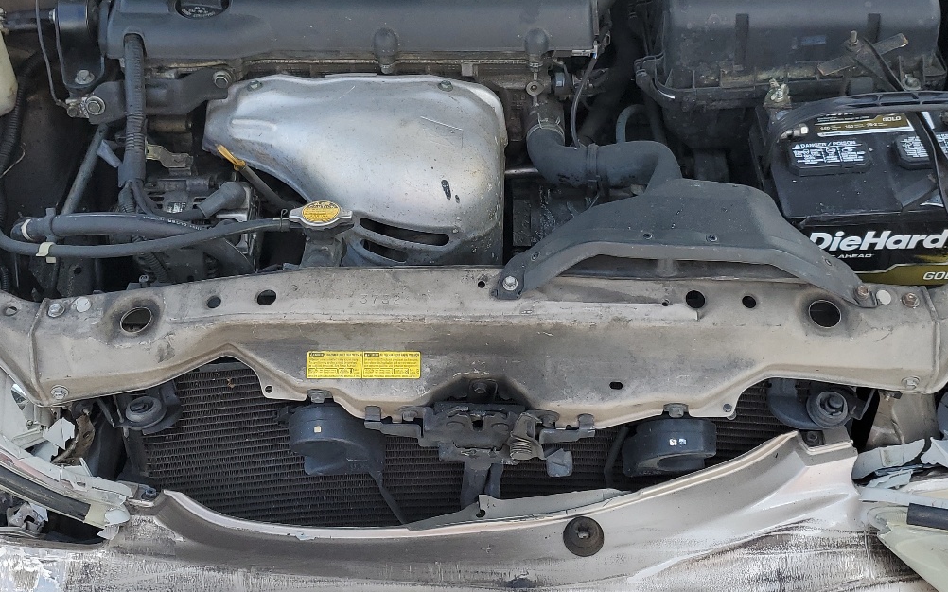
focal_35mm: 44
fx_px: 1137
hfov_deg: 45.2
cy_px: 210
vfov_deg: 29.1
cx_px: 507
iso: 50
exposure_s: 1/909
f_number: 1.5
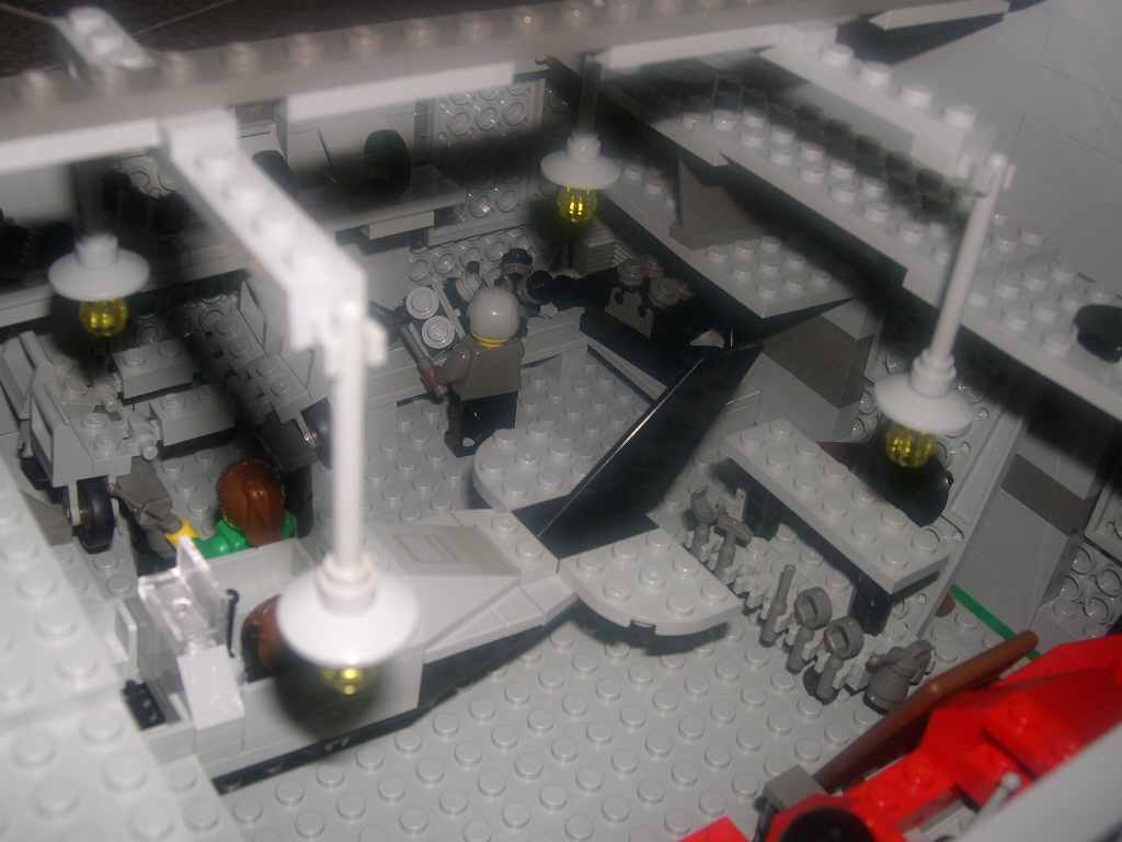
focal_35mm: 38
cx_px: 561
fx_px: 1232
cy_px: 421
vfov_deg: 37.7
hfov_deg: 49.0
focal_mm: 8
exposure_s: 1/60
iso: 100
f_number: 7.6
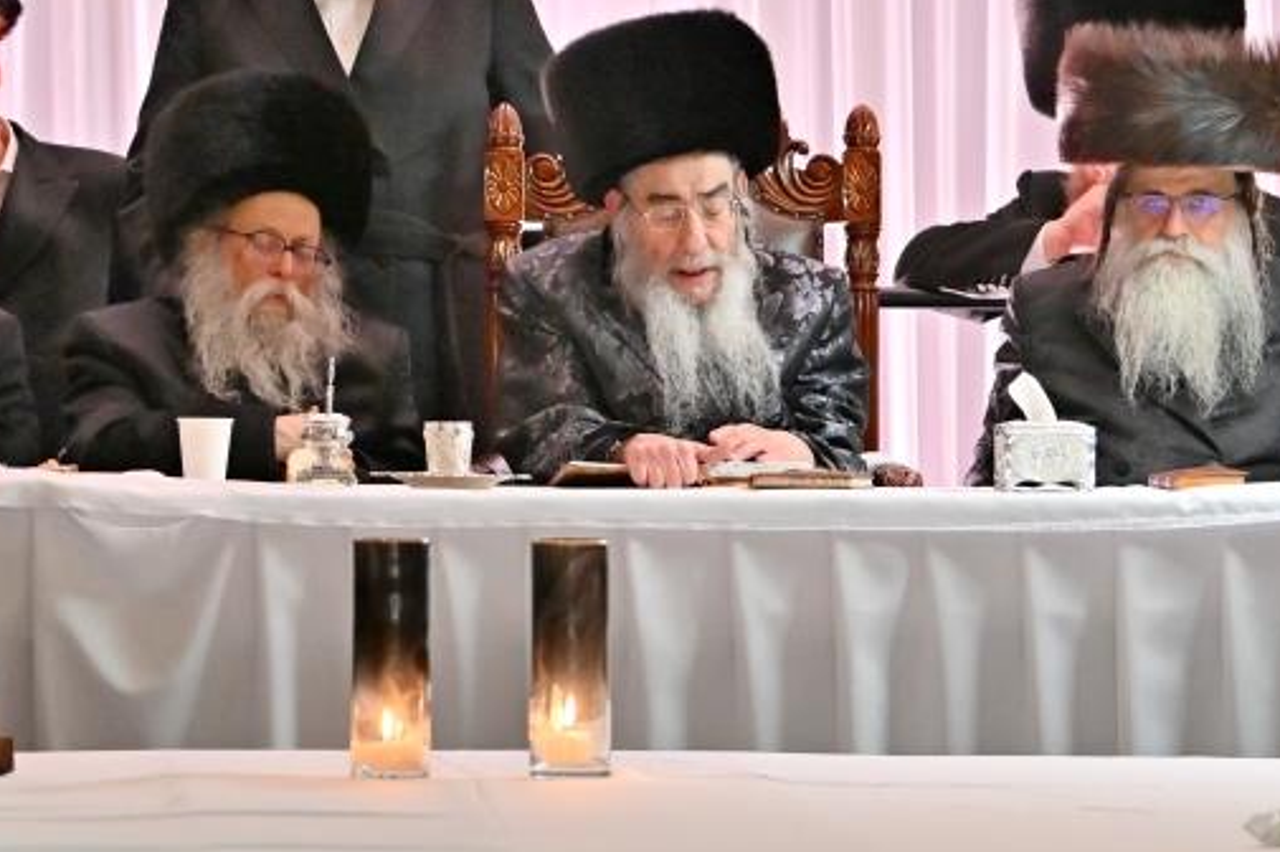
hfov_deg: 5.7
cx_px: 707
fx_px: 12969
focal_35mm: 365
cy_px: 307
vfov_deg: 3.8
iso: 1250
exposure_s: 1/160
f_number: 2.8
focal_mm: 120
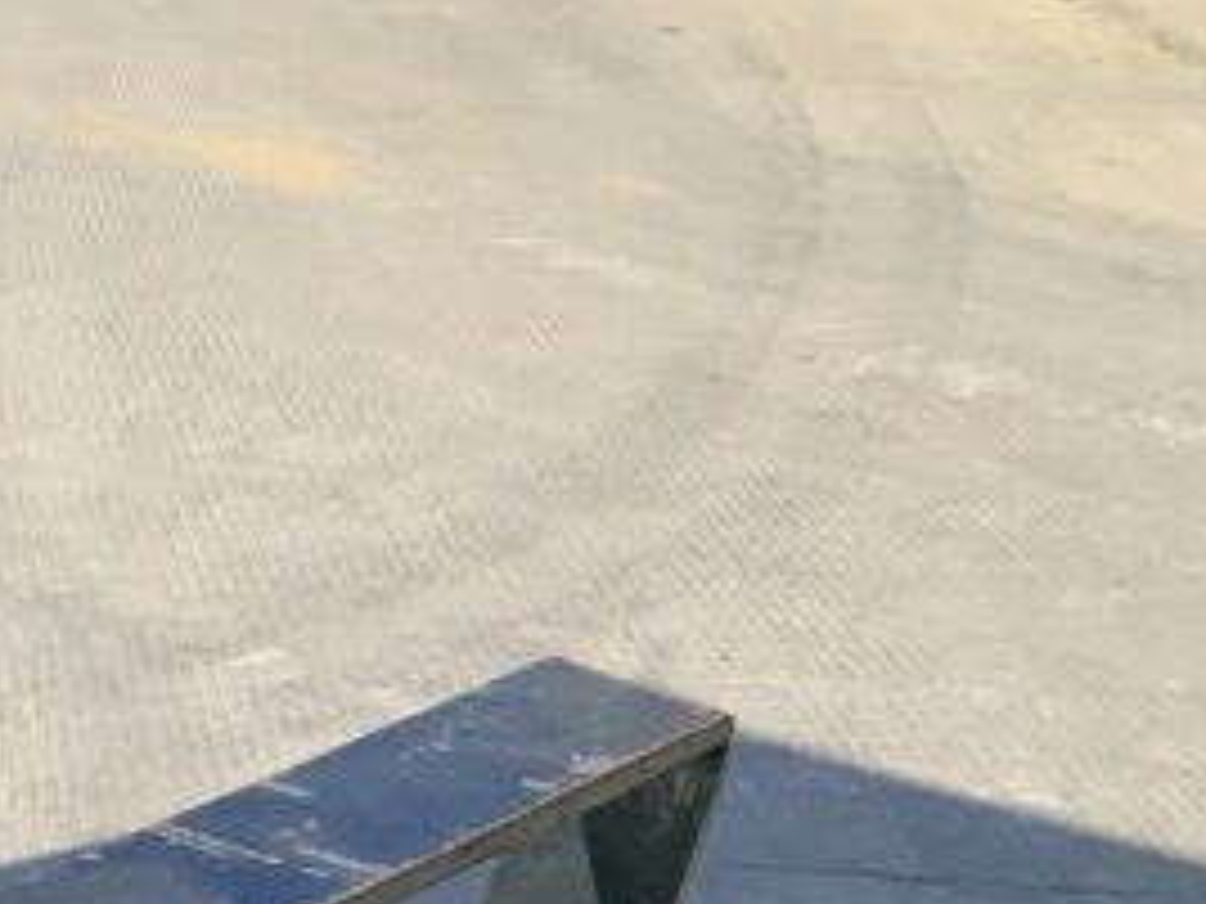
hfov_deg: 15.6
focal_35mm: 111
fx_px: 3867
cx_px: -842
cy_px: 1394
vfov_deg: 12.6
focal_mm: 3
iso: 16
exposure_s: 1/1144
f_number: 1.8
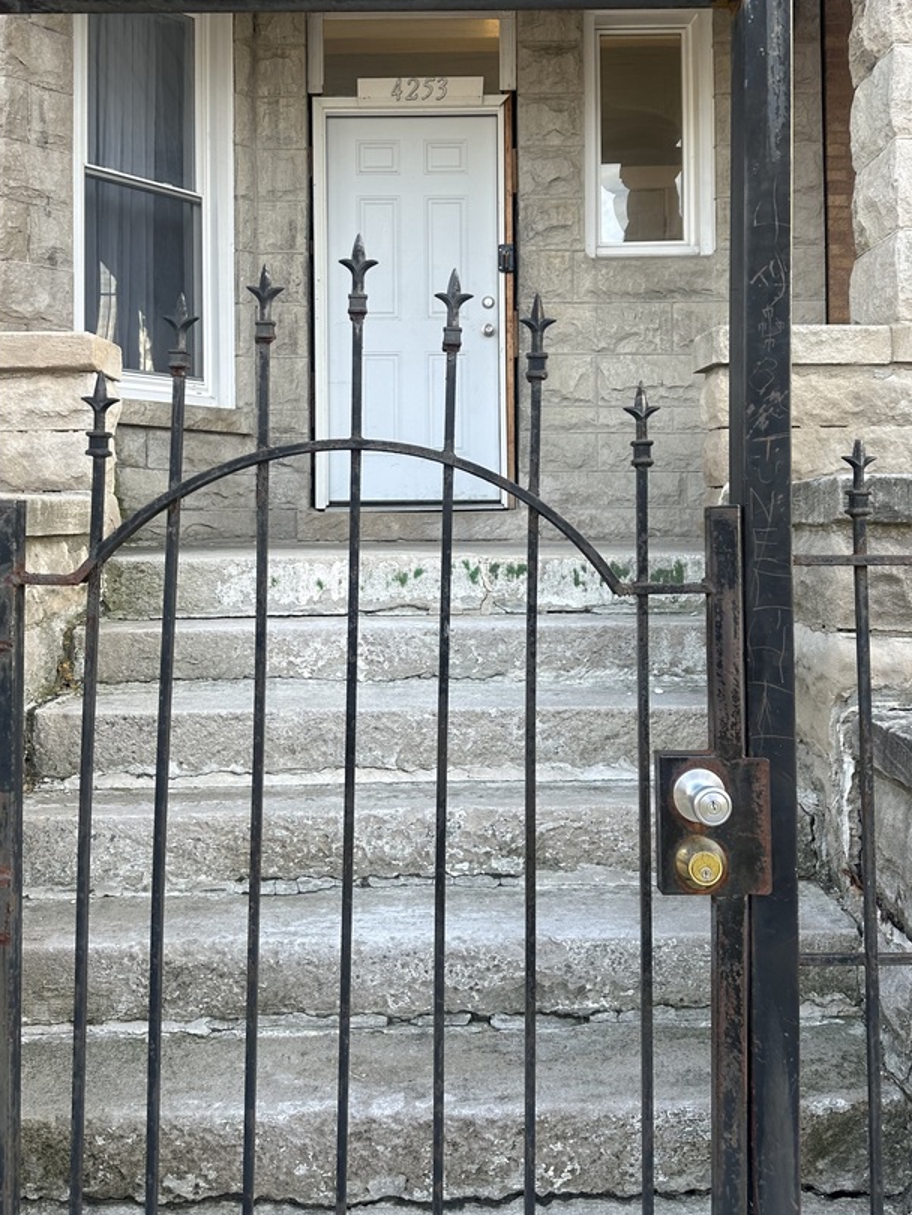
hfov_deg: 44.2
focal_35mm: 32
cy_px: 490
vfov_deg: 56.4
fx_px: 1124
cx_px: 456
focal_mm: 6.86
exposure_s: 1/335
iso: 80
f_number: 1.78
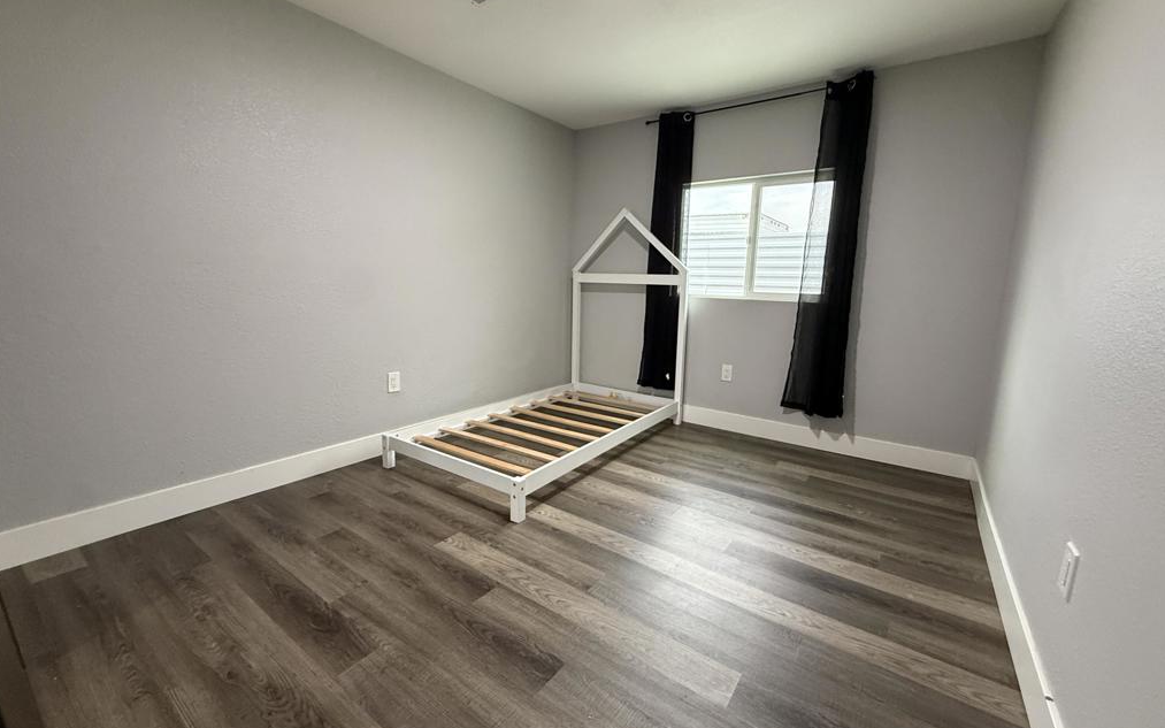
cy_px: 359
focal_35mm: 15
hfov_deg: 101.5
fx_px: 476
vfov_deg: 74.8
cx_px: 581
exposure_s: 1/60
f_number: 2.2
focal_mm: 2.22
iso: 400
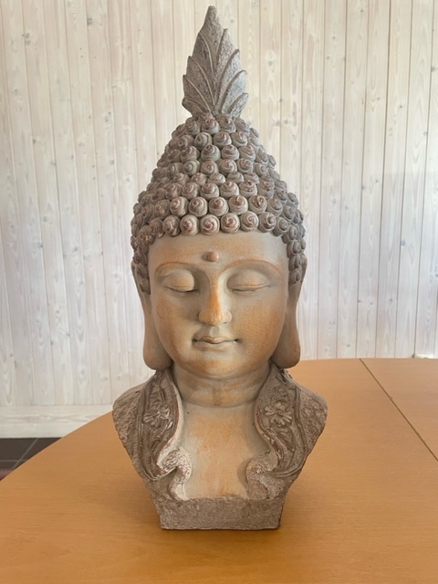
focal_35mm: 26
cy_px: 292
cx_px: 219
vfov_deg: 67.3
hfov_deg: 53.1
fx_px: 439
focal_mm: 4.2
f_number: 1.6
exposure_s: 1/60
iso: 160
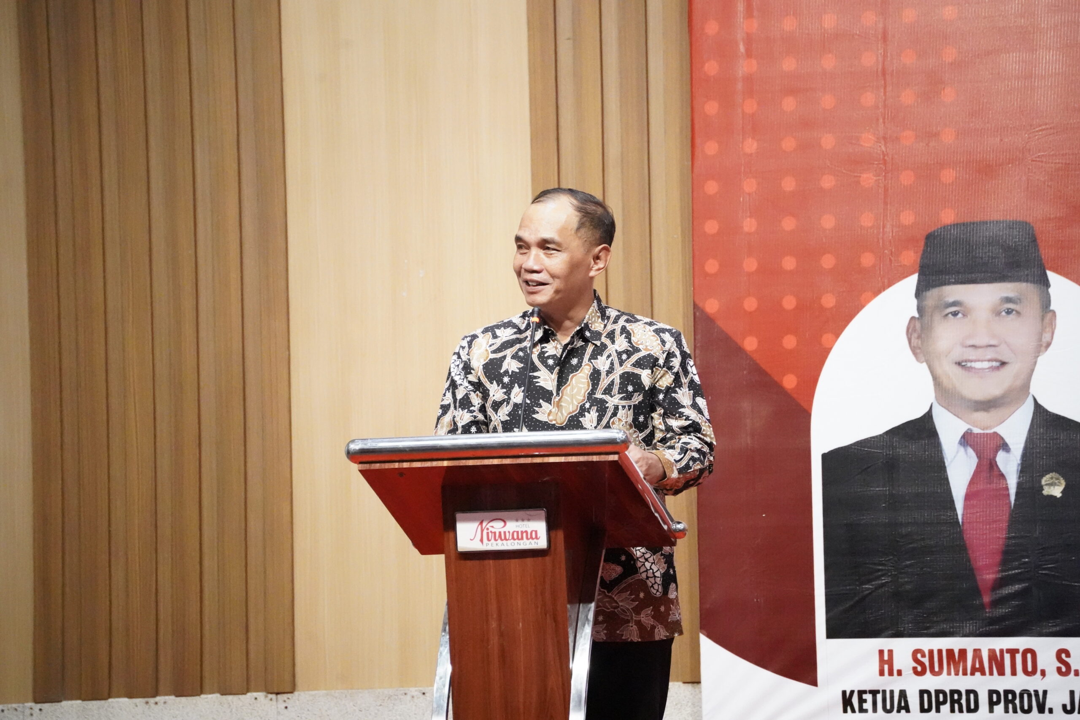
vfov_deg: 4.6
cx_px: 540
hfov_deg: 6.9
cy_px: 360
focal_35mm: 300
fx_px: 9000
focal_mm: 300
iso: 32000
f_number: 6.3
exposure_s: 1/500
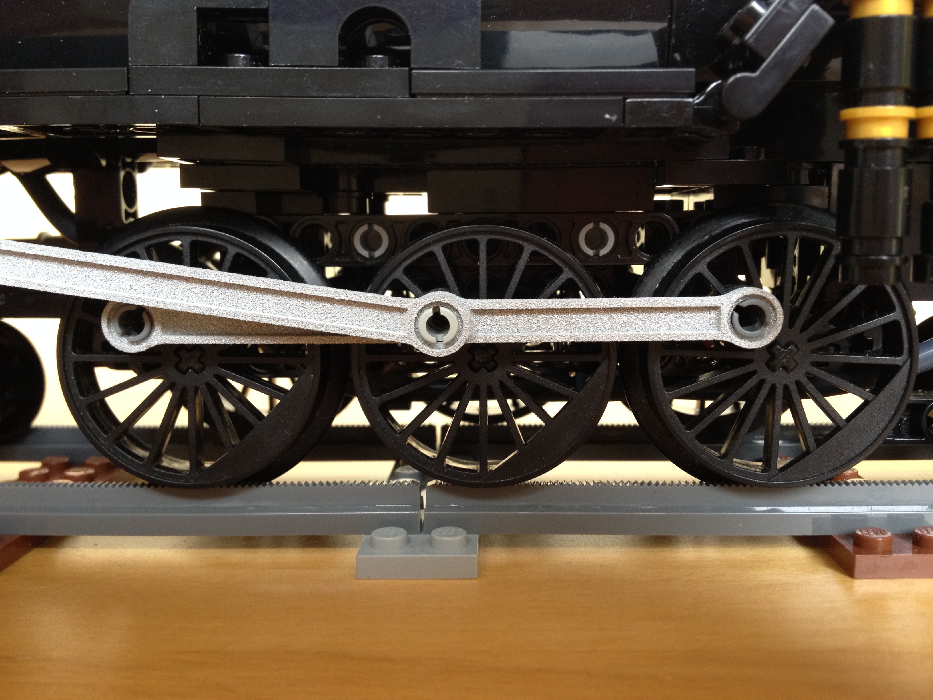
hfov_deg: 52.6
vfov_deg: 40.7
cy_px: 350
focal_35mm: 35
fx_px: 943
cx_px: 466
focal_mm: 4.28
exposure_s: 1/20
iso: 125
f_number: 2.4
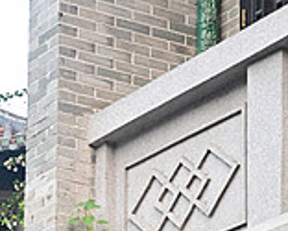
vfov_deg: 6.8
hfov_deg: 8.8
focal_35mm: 216
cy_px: 527
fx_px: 1842
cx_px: 331
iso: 1400
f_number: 1.7
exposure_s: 1/50
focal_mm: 45
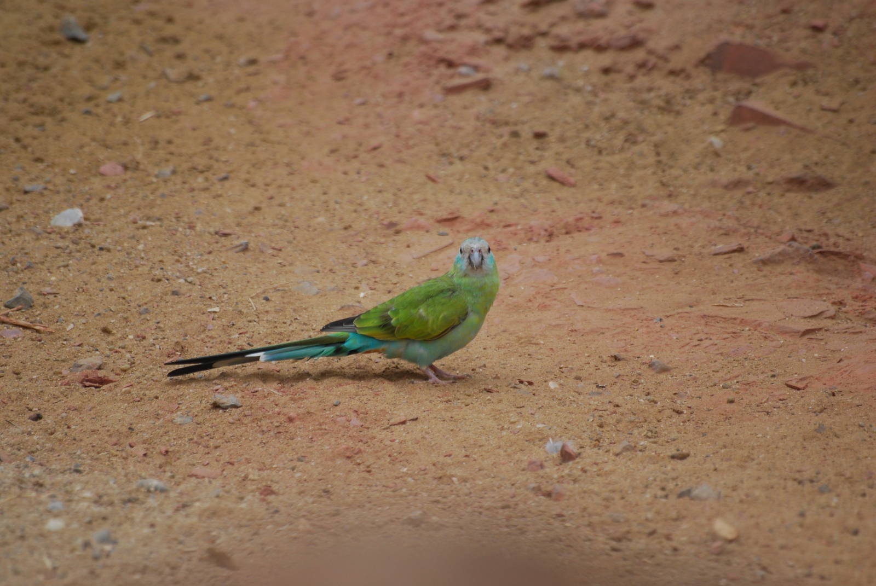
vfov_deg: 3.1
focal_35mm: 450
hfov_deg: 4.6
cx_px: 438
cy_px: 293
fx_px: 10963
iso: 320
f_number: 5.6
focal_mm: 300
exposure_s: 1/125
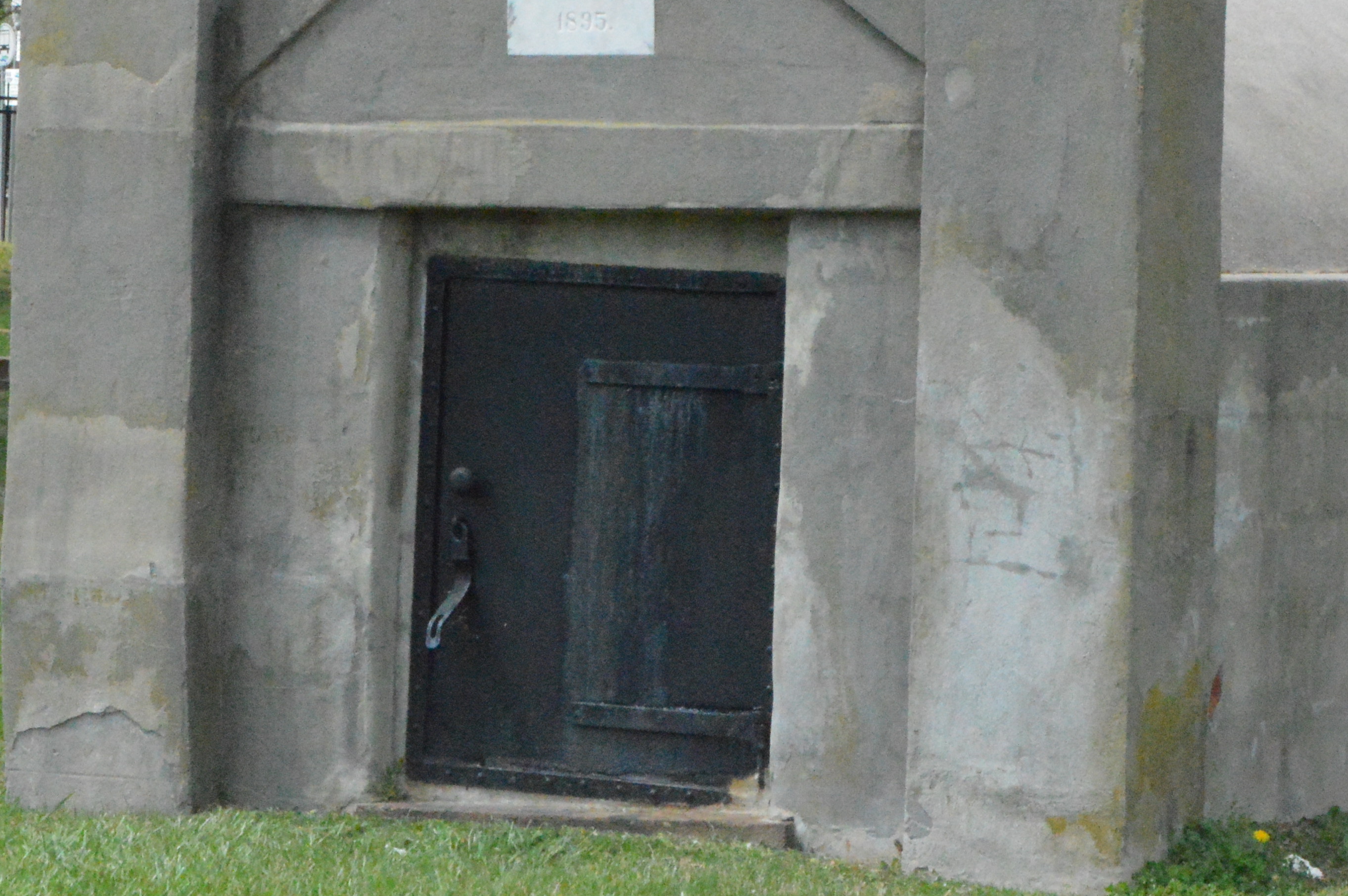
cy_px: 200
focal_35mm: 182
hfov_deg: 11.3
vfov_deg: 7.5
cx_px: 784
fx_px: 6813
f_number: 22
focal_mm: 55
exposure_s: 1/2000
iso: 6400
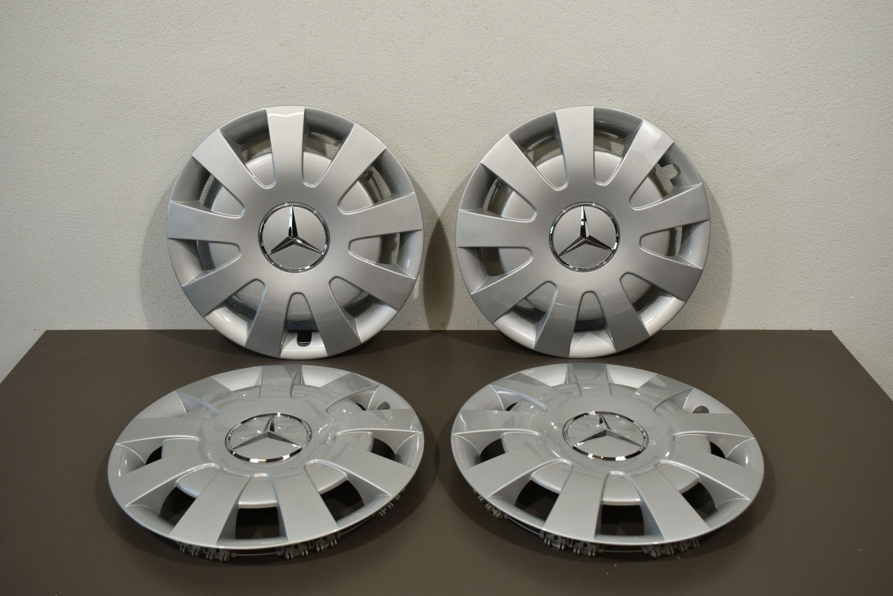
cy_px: 298
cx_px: 446
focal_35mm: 34
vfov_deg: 38.4
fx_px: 856
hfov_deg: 55.1
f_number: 5.6
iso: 400
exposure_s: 1/125
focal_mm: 23
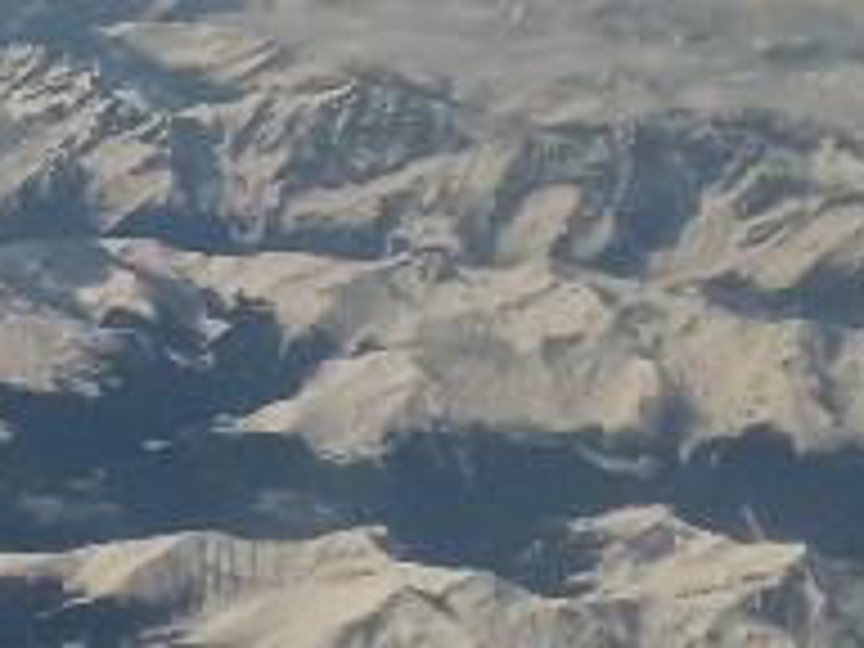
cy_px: 1089
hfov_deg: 9.3
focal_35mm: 175
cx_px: -1593
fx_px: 4368
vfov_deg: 8.2
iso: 64
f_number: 1.9
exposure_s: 1/3230
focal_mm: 3.7
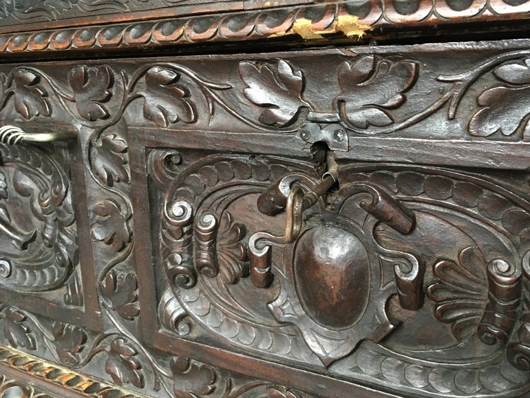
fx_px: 490
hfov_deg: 56.8
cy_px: 191
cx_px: 283
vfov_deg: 44.2
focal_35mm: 32
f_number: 2.2
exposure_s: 1/33
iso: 200
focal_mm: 4.15
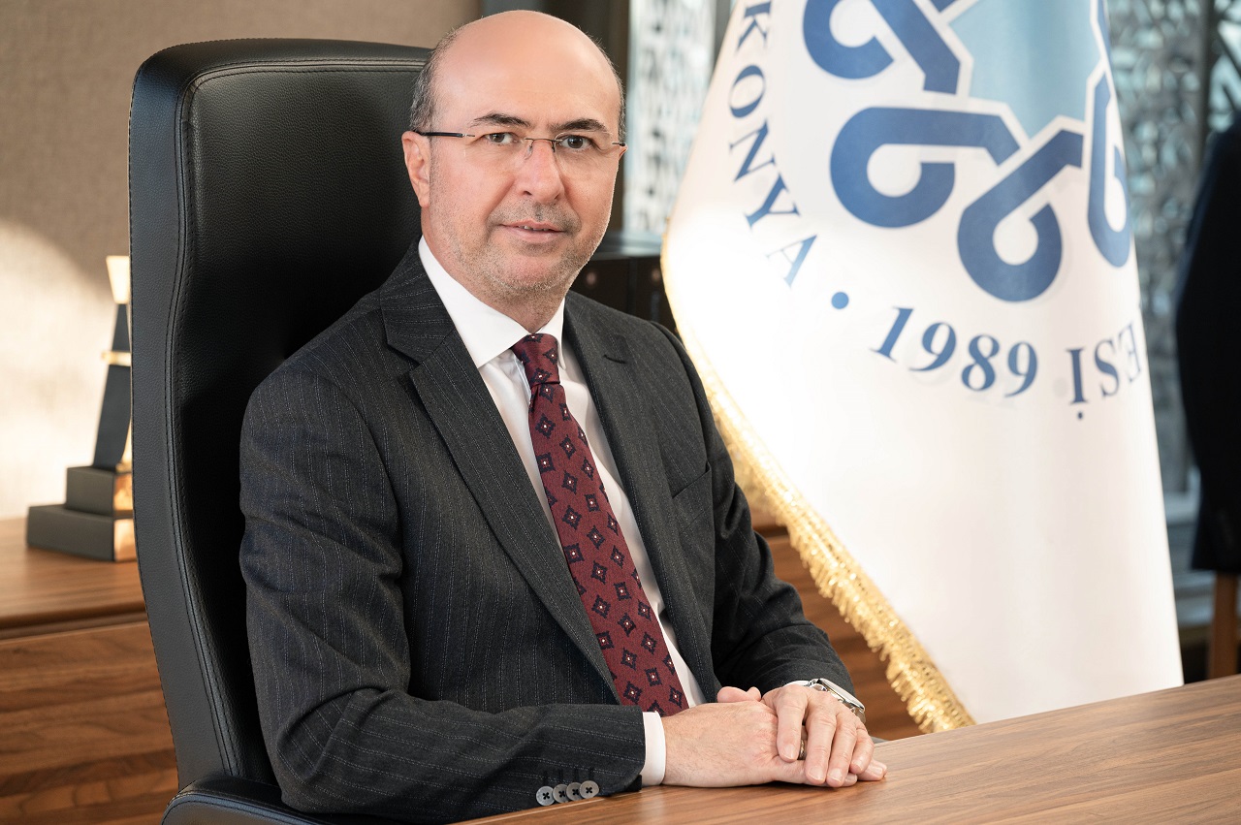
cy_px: 412
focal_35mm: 120
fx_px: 4133
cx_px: 620
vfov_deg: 11.4
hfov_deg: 17.1
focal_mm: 120
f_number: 5.6
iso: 400
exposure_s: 1/100
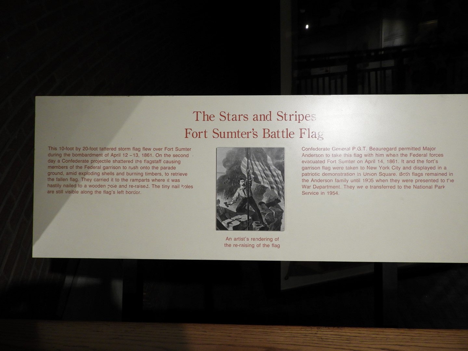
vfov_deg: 56.8
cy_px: 176
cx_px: 234
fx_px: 324
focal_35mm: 24
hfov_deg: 71.6
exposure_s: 1/30
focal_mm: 4.3
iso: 250
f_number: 3.3
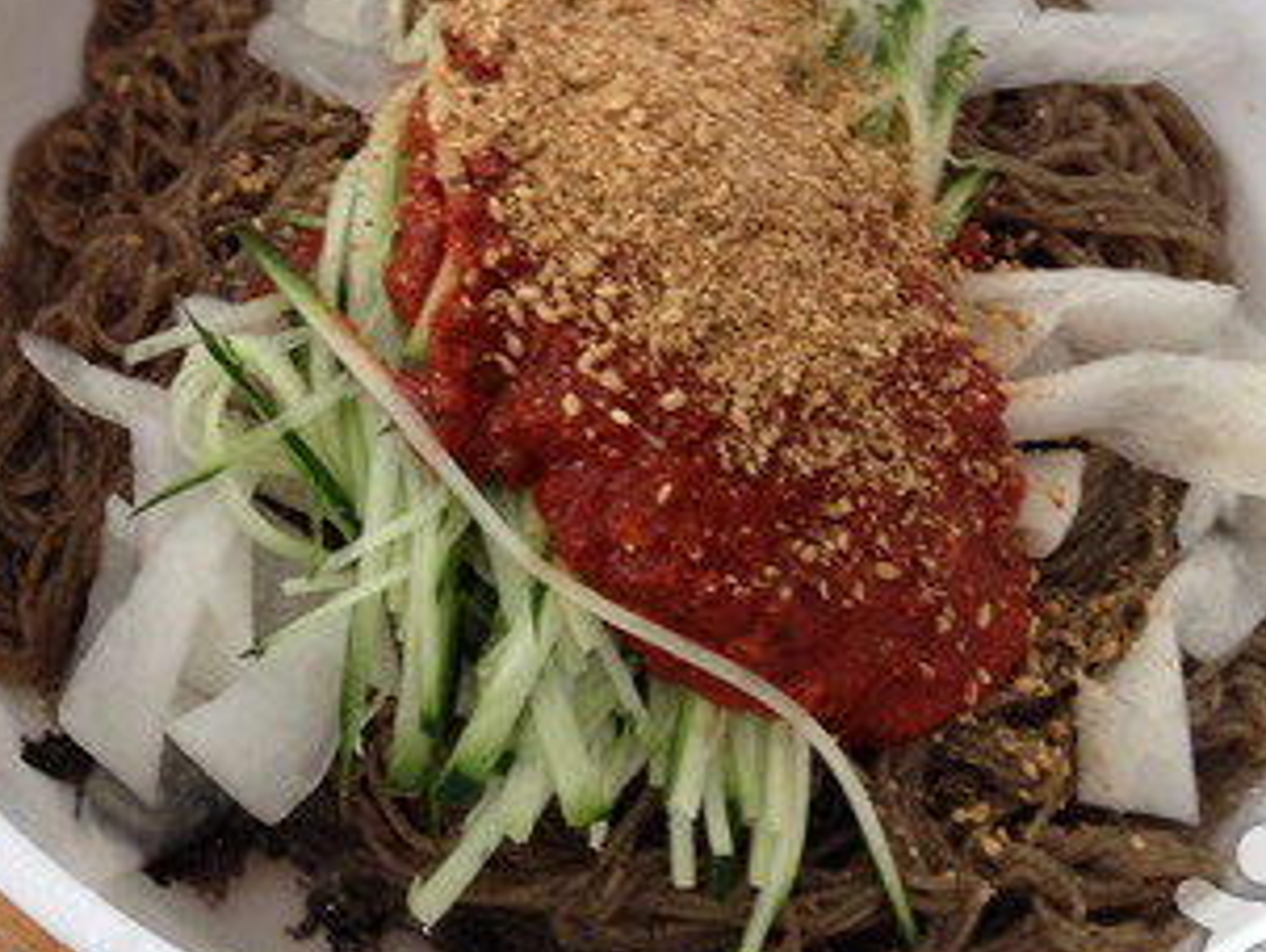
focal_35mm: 81
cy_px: -6
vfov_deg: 17.8
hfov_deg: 24.0
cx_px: 402
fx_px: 2965
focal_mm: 4.28
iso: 80
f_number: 2.4
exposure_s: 1/20
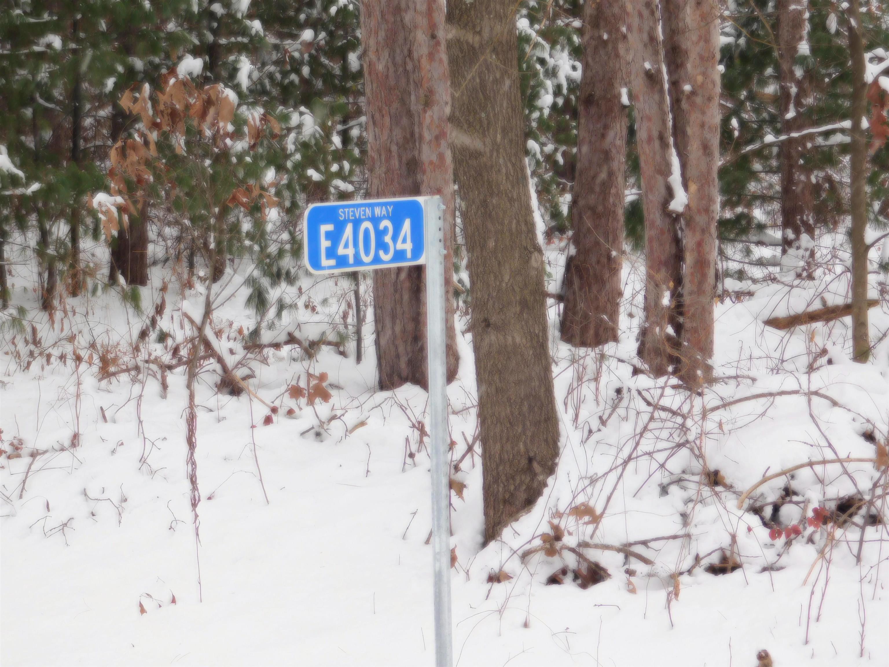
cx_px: 444
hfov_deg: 21.5
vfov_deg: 16.2
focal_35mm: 91
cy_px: 334
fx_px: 2337
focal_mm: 16.1
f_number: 4.5
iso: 125
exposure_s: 1/125
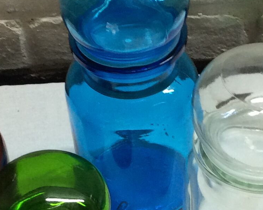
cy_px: 195
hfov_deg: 17.8
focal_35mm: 108
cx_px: 161
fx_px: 841
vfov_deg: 14.1
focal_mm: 3.3
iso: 80
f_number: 2.4
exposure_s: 1/25
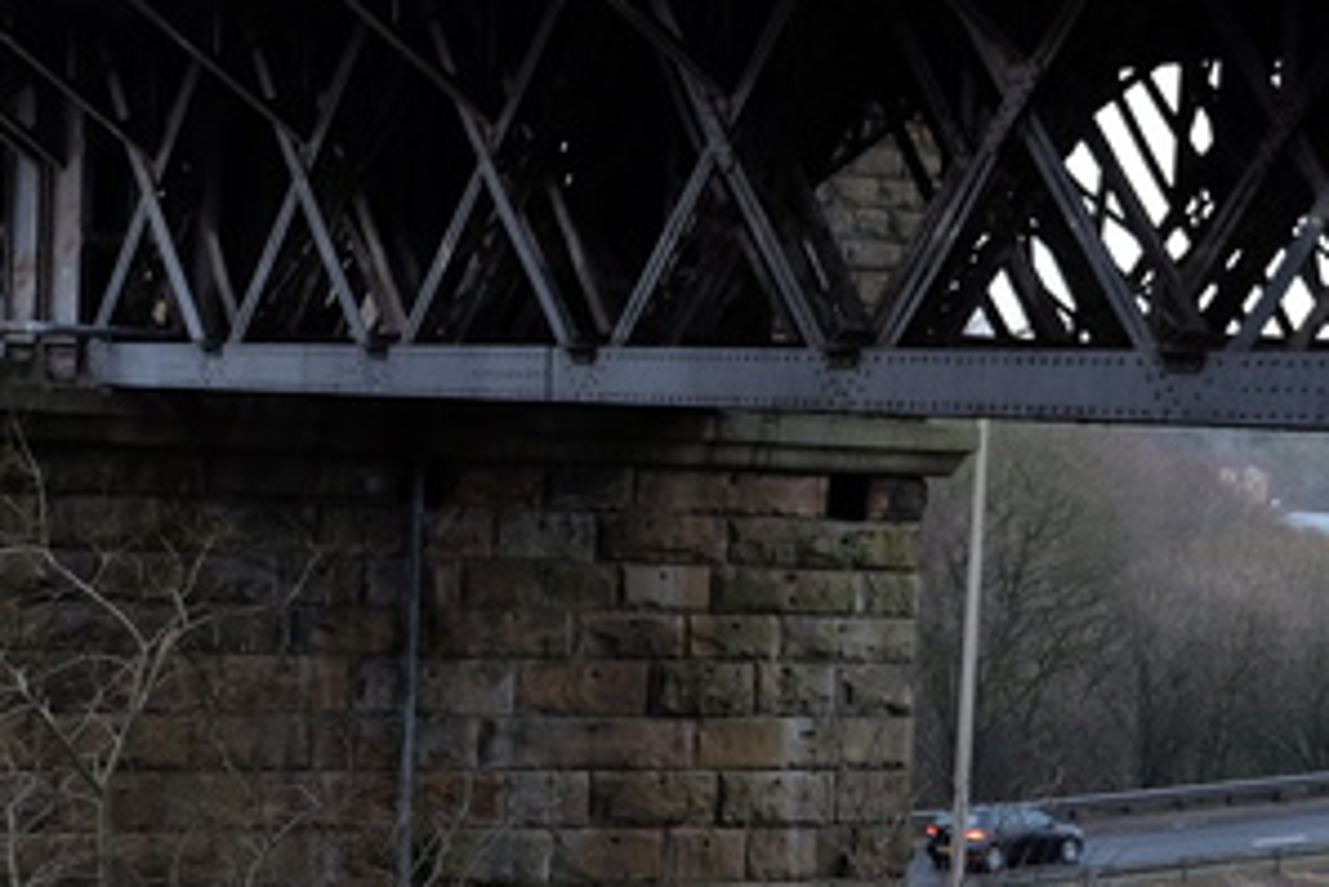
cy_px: 620
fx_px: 3730
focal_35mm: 101
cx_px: 571
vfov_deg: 13.5
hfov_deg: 20.2
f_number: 3.2
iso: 1000
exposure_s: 1/180
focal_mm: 25.4
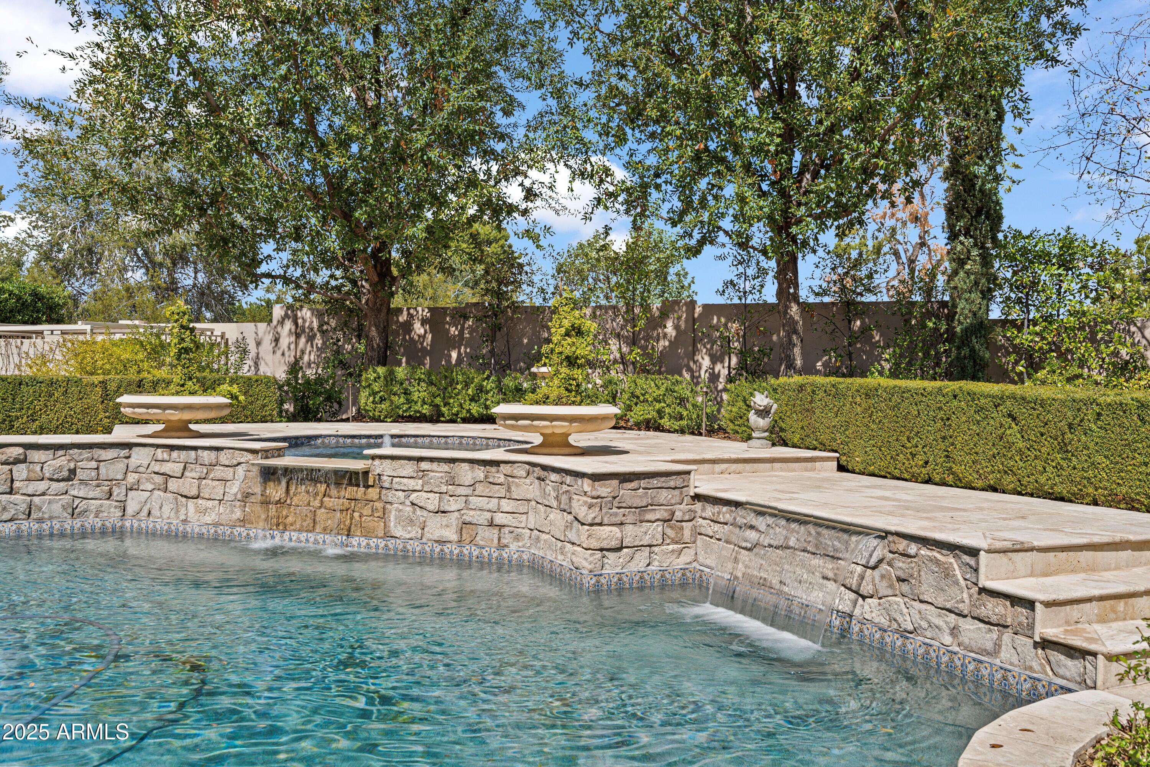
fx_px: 1054
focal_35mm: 33
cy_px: 384
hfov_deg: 57.2
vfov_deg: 40.0
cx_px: 575
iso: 100
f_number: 9
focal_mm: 33
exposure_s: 1/30
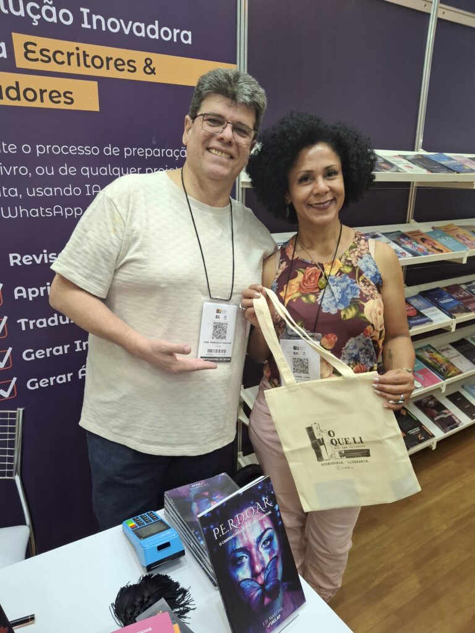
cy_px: 316
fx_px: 457
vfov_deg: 69.4
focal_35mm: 25
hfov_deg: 54.9
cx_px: 238
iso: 160
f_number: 1.8
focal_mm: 4.69
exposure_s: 1/120
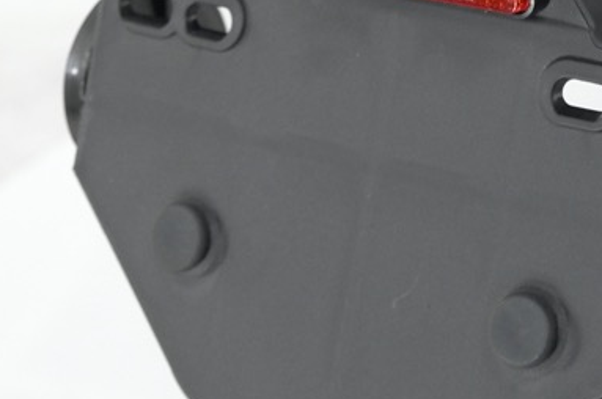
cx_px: 569
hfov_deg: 14.8
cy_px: -44
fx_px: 2287
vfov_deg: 9.9
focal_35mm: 137
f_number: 5.6
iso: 800
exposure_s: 1/100
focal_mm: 27.9
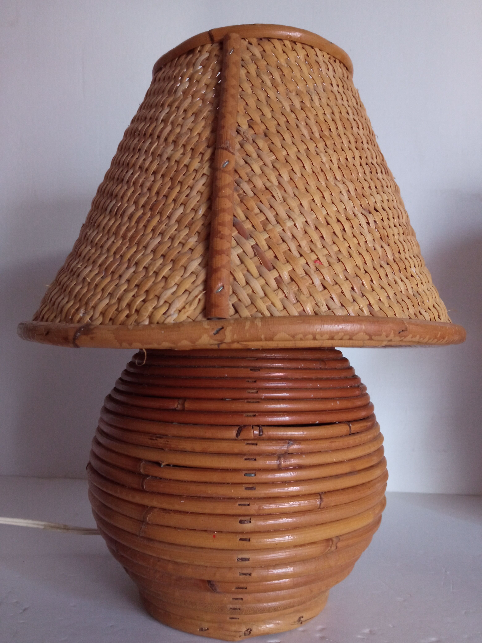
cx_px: 241
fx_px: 501
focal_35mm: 27
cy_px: 322
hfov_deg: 51.4
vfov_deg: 65.3
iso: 1016
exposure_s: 1/20
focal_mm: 3.79
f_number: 2.2
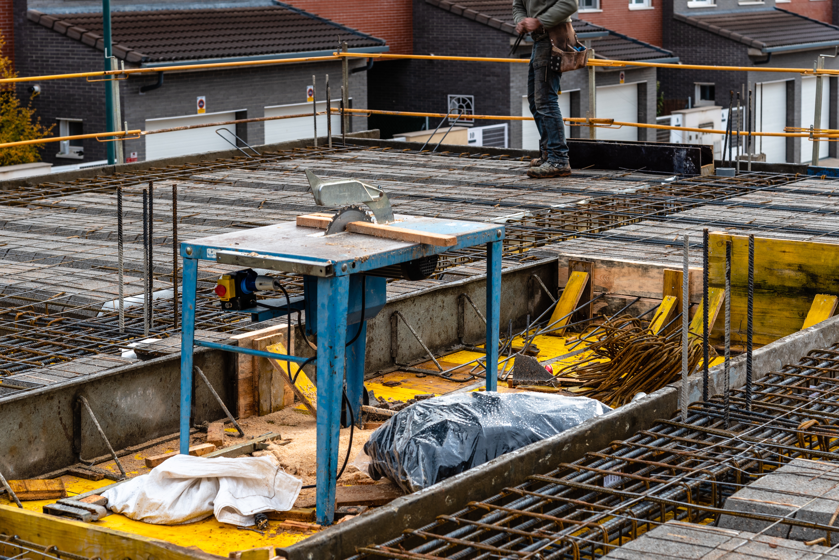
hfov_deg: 27.0
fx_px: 1748
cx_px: 420
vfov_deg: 18.2
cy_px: 280
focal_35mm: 75
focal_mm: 75
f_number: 6.3
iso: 200
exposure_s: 1/100
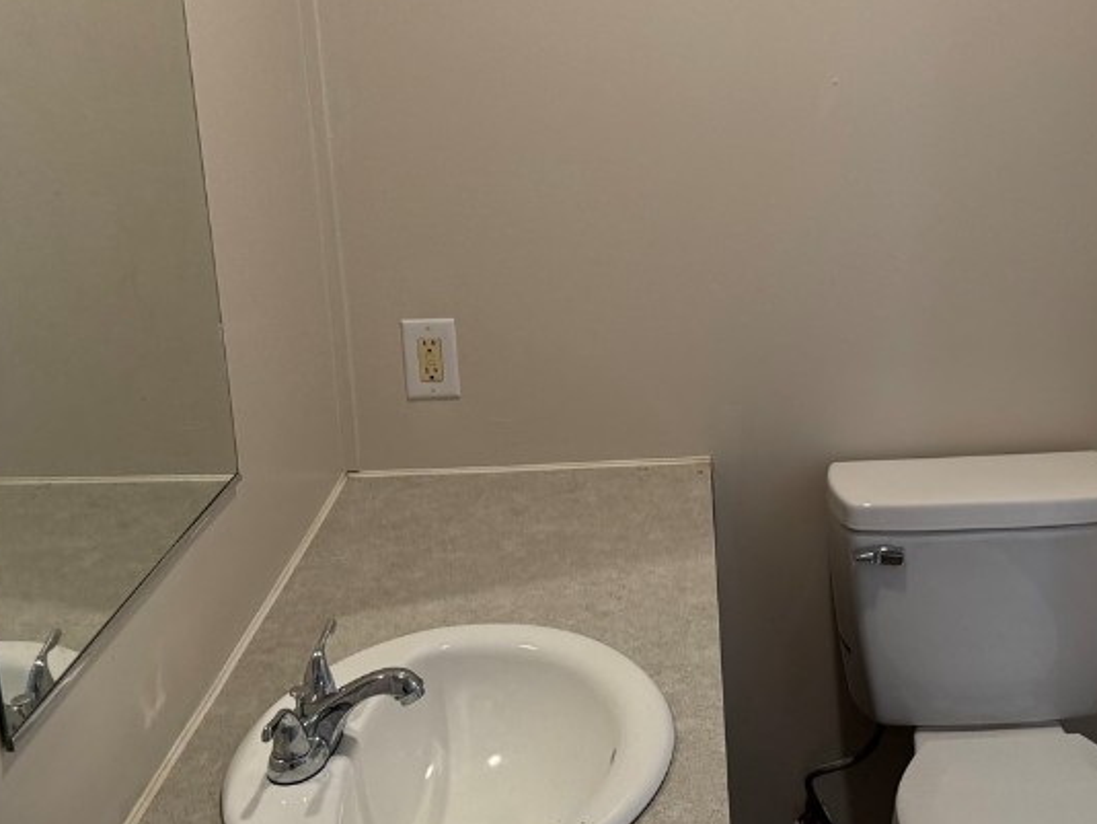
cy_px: 351
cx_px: 725
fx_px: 1458
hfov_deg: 40.7
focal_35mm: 46
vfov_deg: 31.5
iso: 200
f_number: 1.78
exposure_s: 1/135
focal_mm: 6.76
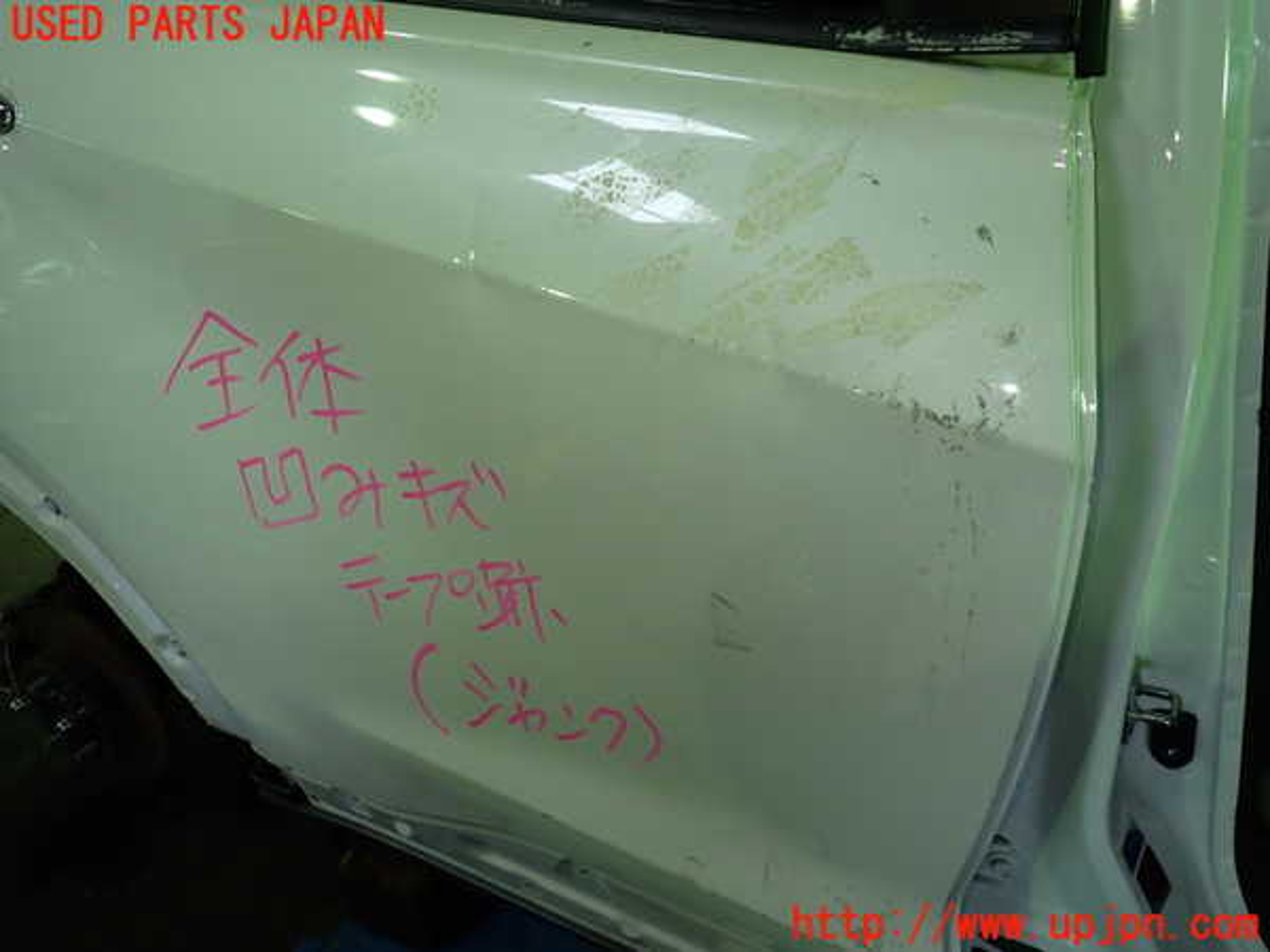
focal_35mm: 25
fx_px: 917
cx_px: 635
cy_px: 476
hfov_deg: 69.4
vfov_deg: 54.9
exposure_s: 1/60
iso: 200
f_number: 2
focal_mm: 4.5
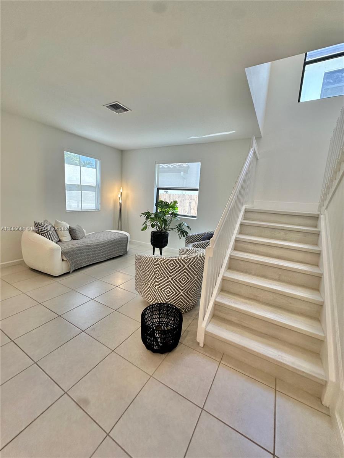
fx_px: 186
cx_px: 172
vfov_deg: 102.1
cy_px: 229
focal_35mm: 14
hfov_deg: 85.7
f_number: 2.2
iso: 160
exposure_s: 1/120
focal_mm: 2.22
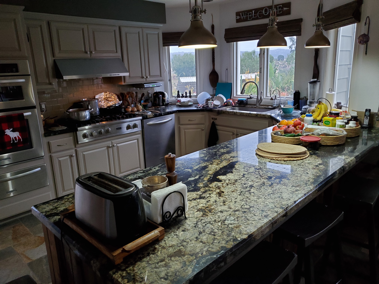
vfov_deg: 53.1
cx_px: 190
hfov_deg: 67.3
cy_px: 142
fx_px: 285
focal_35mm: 26
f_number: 1.5
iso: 250
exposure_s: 1/59
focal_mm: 4.3
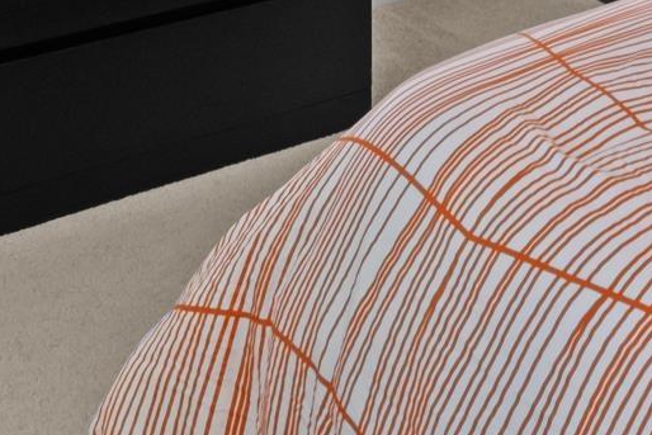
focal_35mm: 73
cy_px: -528
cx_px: 629
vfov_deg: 14.3
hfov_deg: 26.4
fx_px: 1322
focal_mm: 10
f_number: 8
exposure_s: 1/1.67
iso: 800
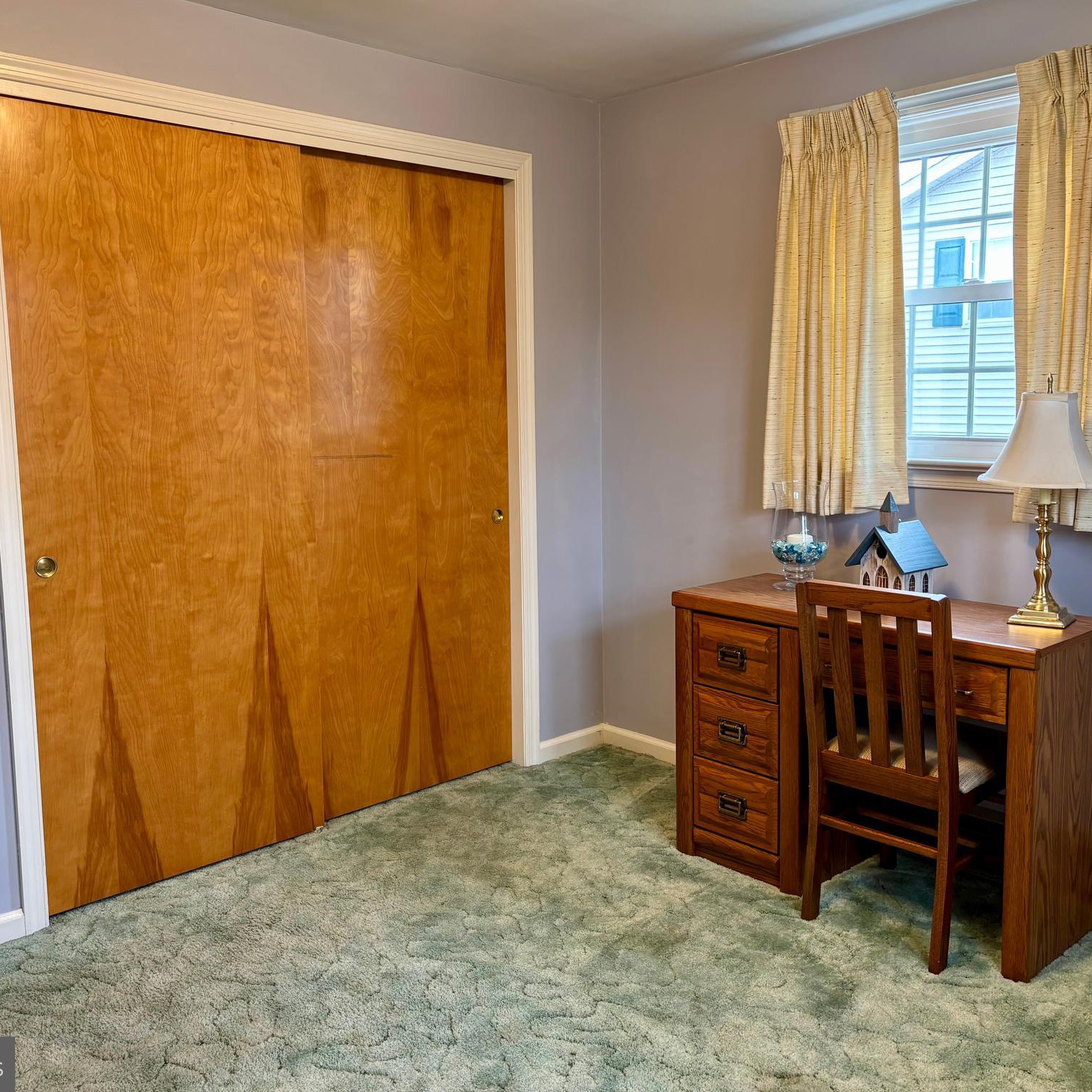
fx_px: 1106
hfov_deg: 52.5
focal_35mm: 31
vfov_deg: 52.5
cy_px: 543
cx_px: 572
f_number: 1.6
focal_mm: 5.96
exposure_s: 1/60
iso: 100
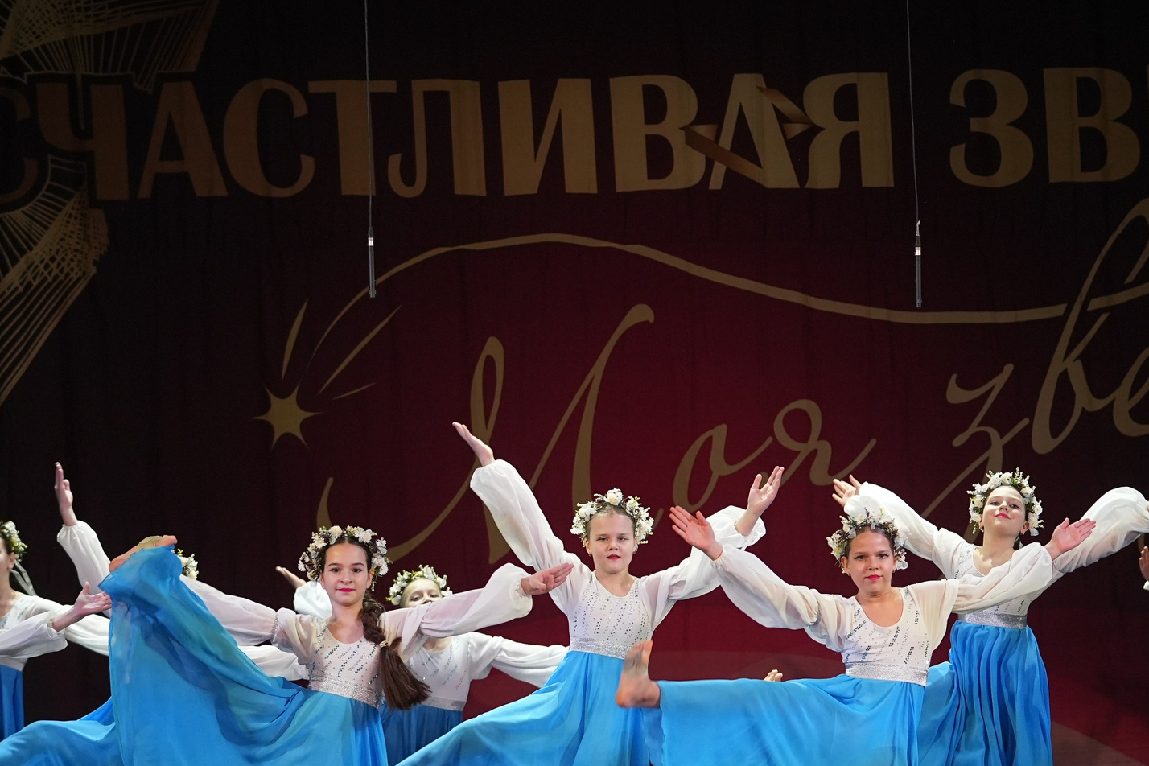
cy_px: 363
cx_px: 546
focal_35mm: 138
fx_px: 4404
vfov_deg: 9.9
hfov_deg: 14.9
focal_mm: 77
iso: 1600
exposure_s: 1/400
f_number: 2.8
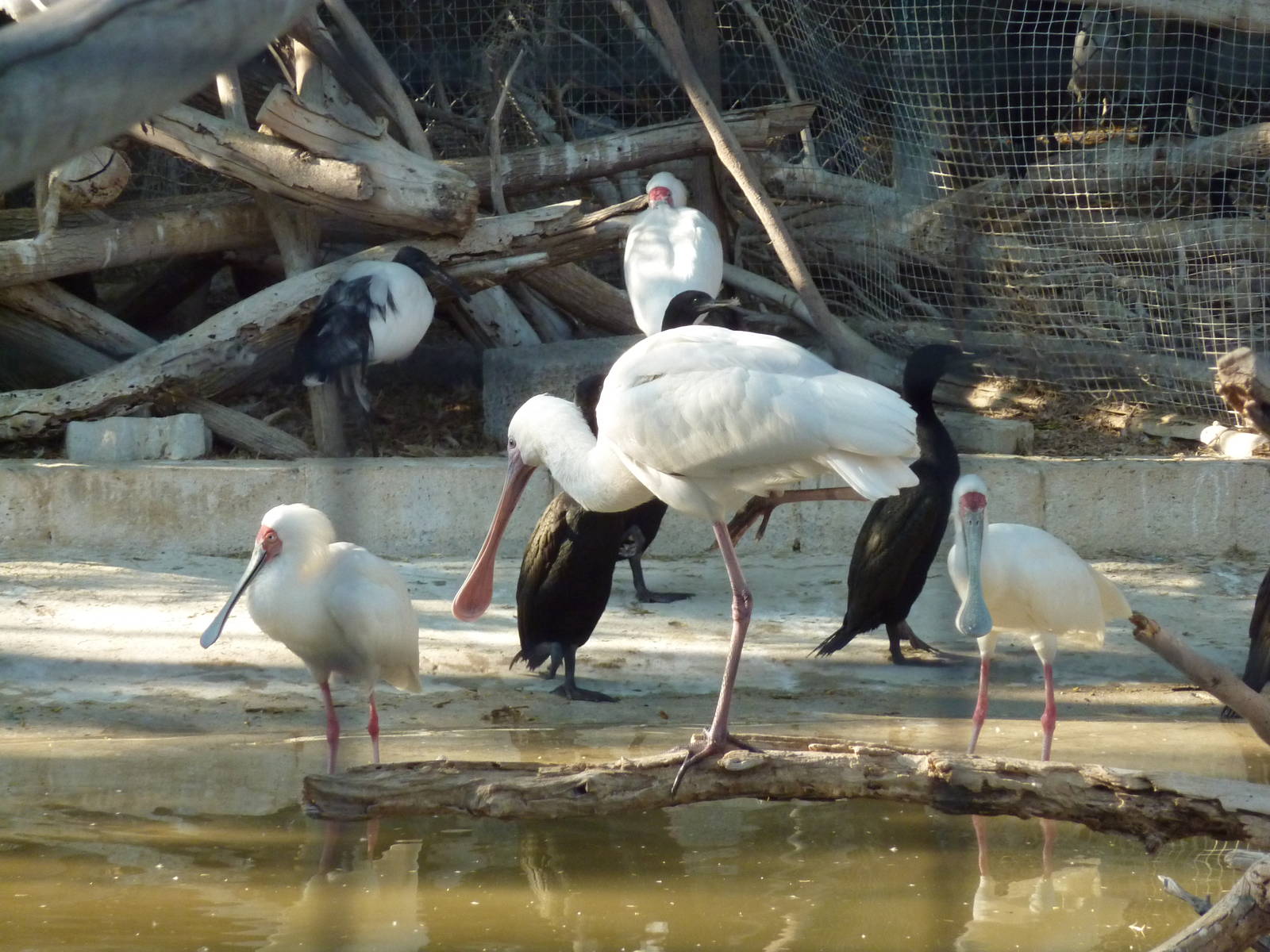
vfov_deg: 5.0
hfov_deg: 6.6
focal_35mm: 300
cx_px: 635
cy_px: 476
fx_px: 11006
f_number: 4.9
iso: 320
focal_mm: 49.2
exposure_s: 1/250
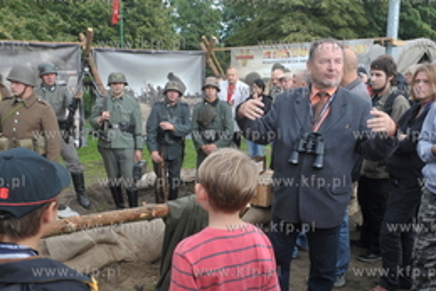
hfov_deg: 51.8
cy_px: 204
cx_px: 200
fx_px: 448
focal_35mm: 37
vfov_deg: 35.5
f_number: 5.6
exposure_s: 1/200
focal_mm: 24
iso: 400
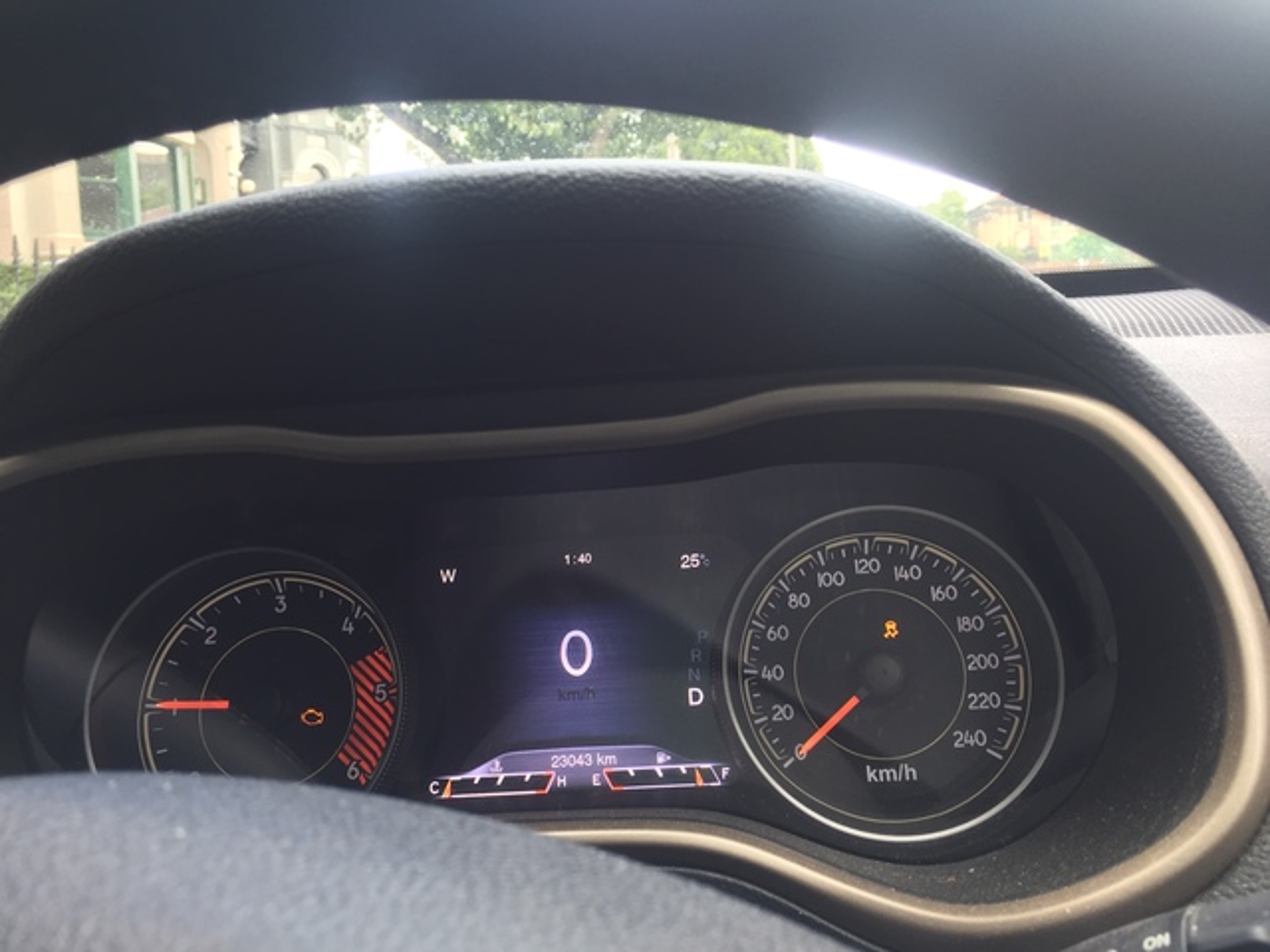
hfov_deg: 61.7
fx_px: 1064
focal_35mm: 29
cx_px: 635
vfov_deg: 48.2
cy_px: 476
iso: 32
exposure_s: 1/50
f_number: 2.2
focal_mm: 4.15
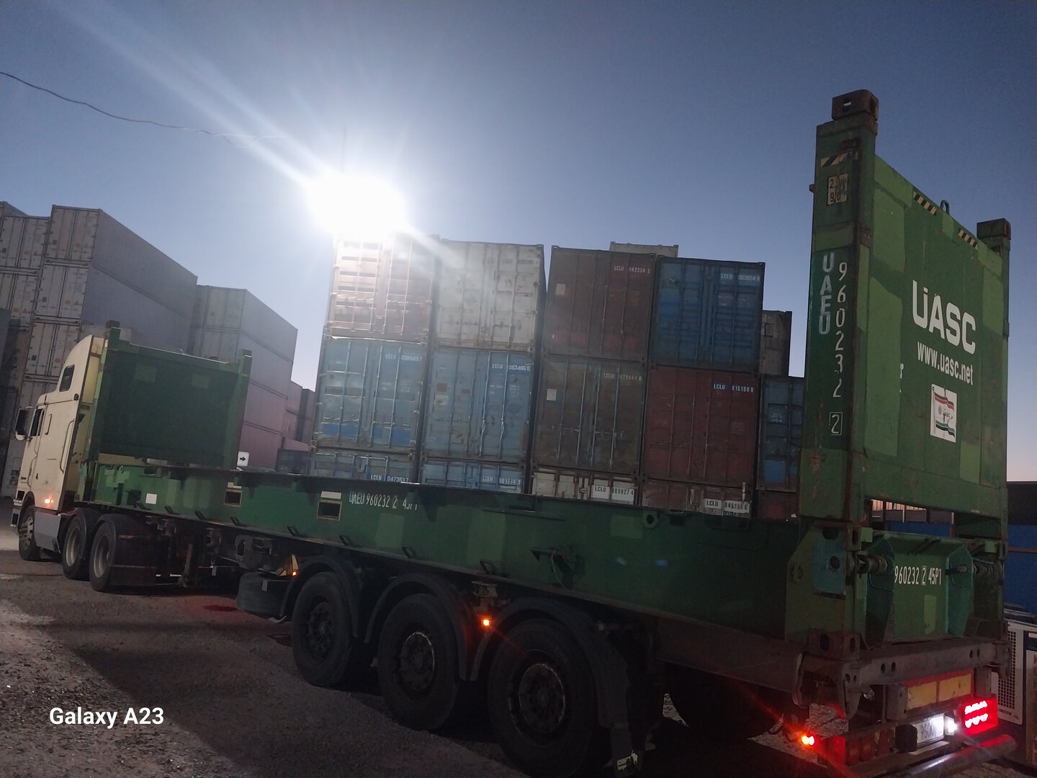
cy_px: 389
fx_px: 779
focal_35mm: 26
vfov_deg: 53.1
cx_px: 518
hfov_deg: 67.3
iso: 400
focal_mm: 4
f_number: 1.8
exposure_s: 1/25
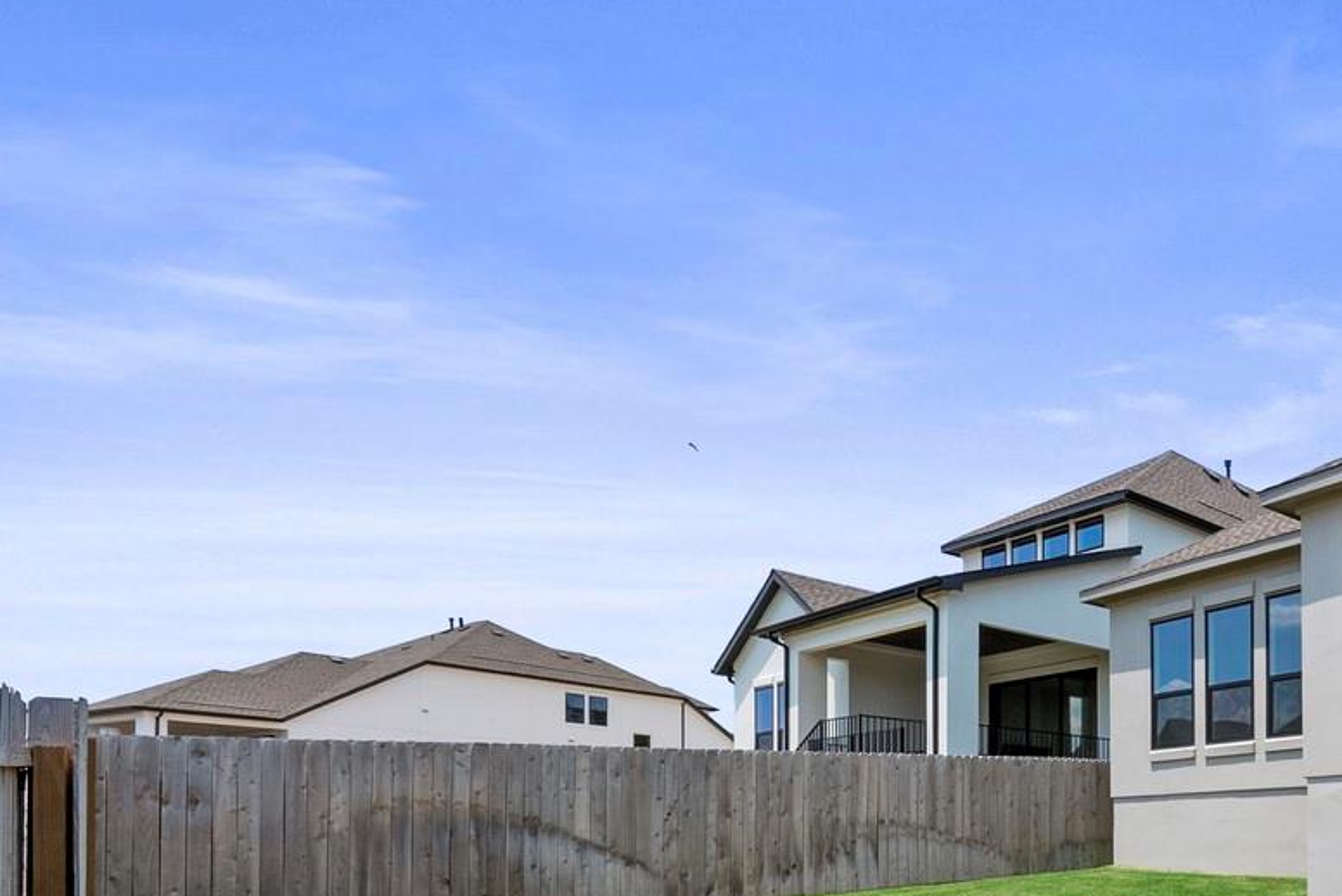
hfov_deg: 55.7
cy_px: 832
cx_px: 1329
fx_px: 932
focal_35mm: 25
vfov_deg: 45.7
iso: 160
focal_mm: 12
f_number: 11
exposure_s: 1/500
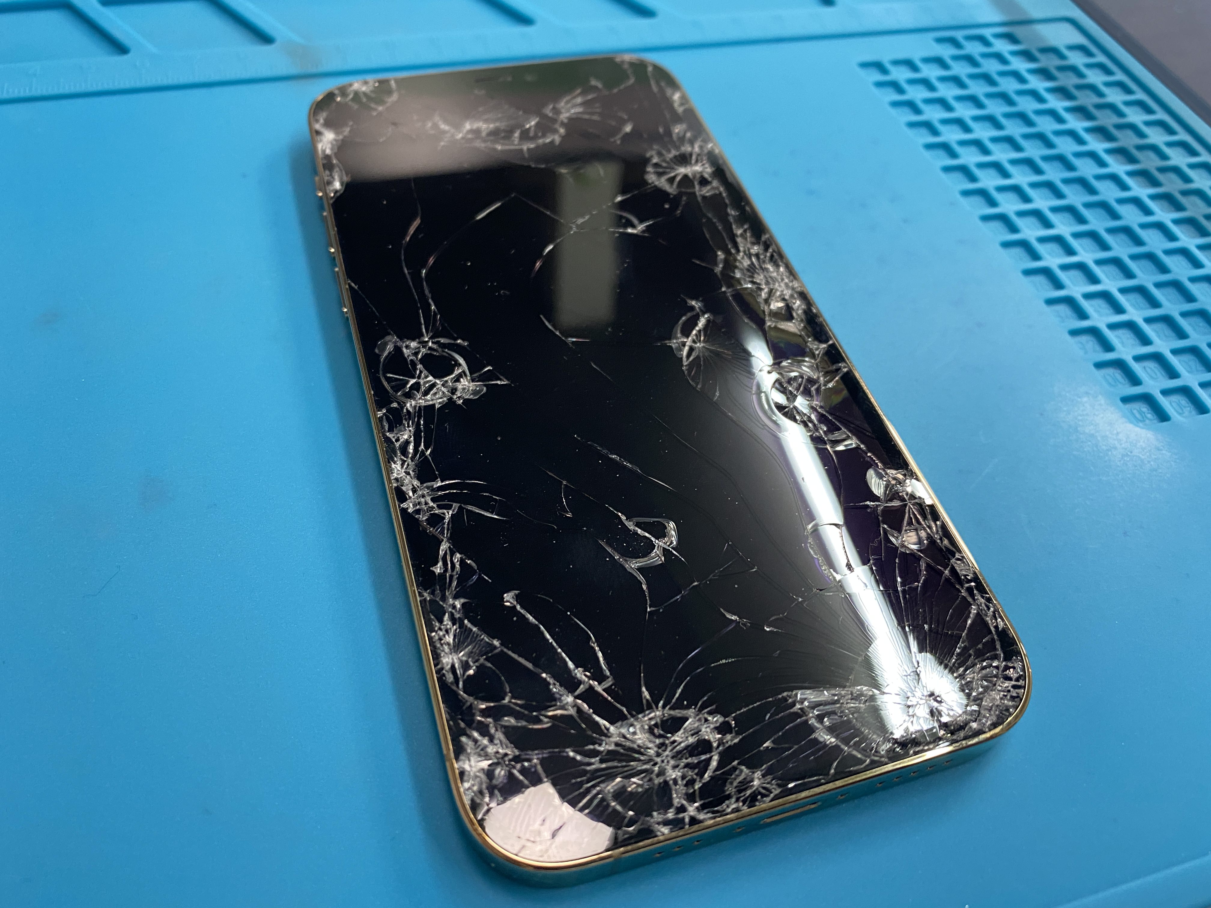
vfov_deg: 53.1
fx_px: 910
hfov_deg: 67.3
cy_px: 454
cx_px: 606
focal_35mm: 26
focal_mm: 4.25
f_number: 1.8
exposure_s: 1/60
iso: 200
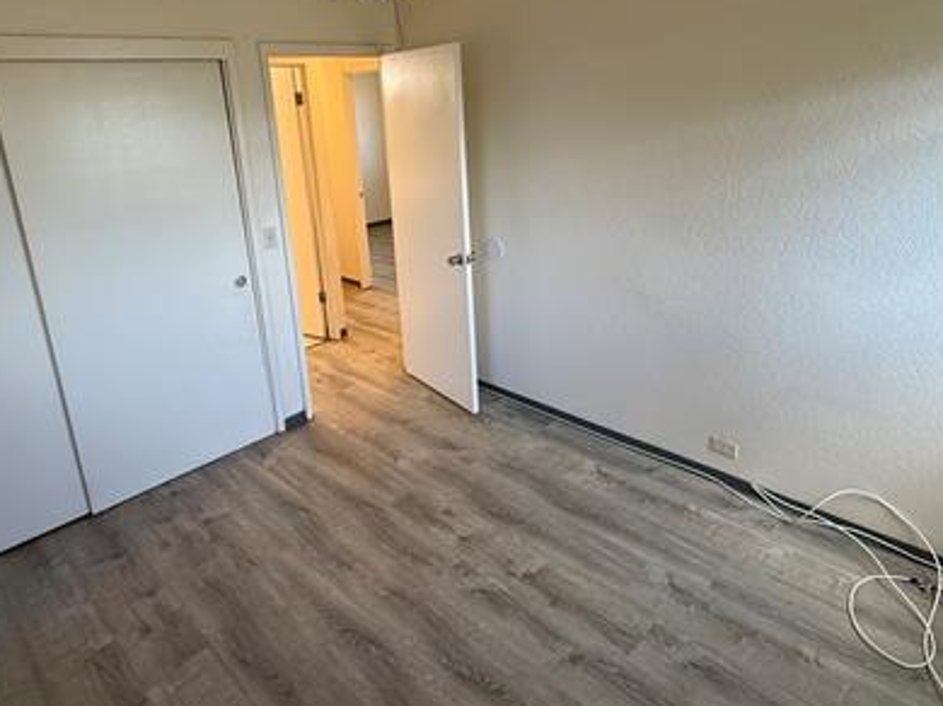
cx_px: 472
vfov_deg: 57.9
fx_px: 626
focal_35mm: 23
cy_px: 256
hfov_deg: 74.0
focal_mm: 2.22
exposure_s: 1/120
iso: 200
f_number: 2.2
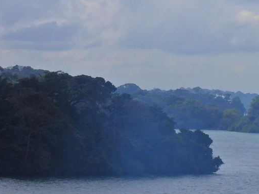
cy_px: 118
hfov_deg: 8.2
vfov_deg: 6.2
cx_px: 309
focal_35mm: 240
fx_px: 1795
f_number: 6.3
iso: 100
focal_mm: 17
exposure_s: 1/1250
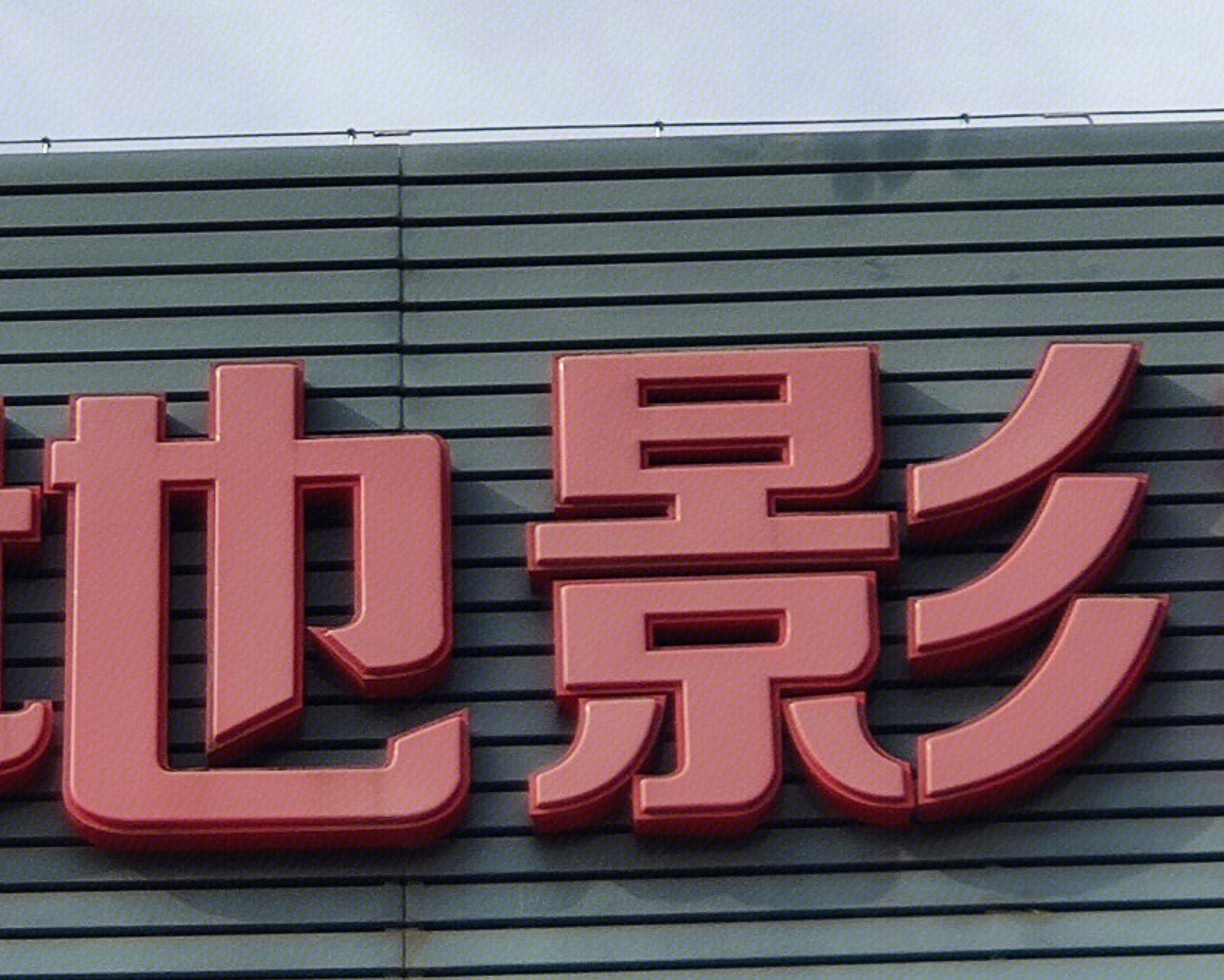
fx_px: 8515
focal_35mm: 235
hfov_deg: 8.2
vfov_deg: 6.6
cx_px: 233
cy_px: 286
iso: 100
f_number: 2.2
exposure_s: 1/1097
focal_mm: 6.22
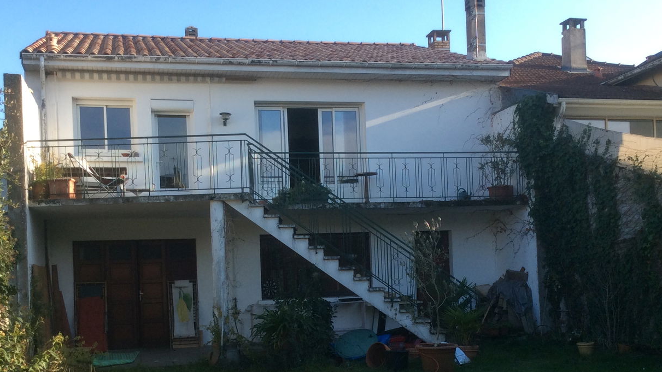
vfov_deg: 25.7
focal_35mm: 46
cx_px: 301
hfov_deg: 44.5
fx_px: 807
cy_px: 270
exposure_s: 1/443
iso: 32
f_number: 2.4
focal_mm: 3.3
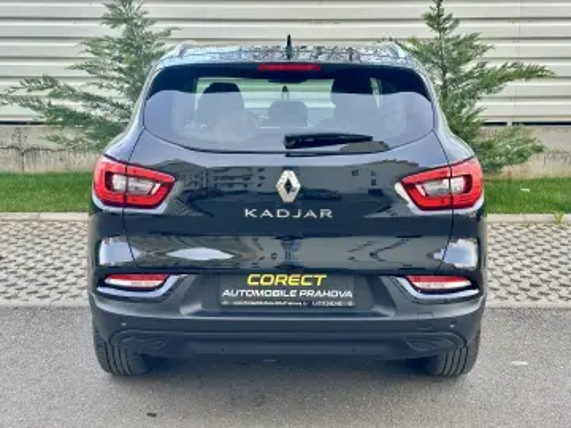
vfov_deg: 30.3
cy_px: 214
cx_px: 286
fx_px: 792
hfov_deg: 39.7
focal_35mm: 48
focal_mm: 6.86
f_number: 1.78
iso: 64
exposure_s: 1/324
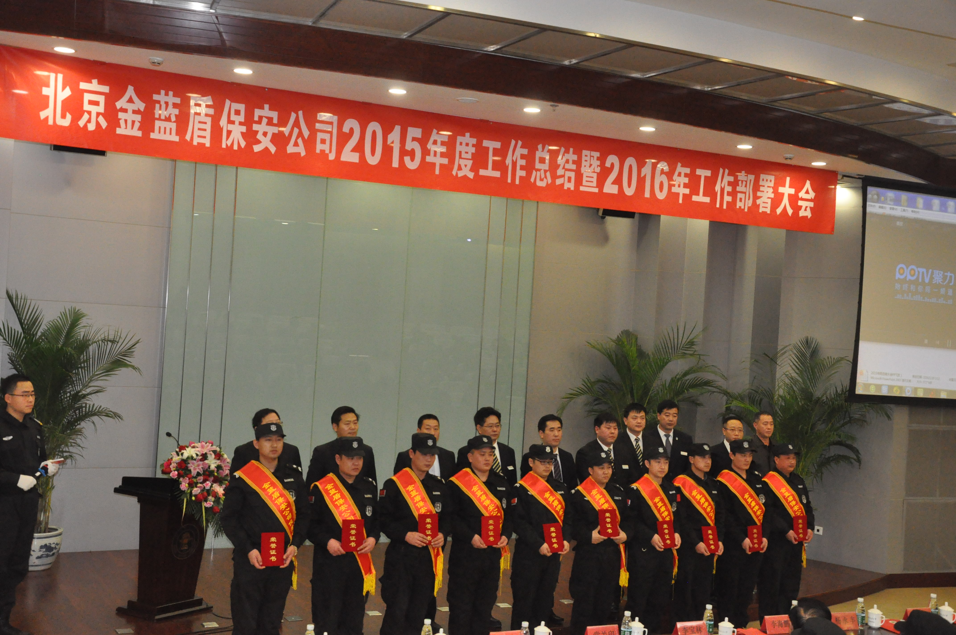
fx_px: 1194
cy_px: 318
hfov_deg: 43.7
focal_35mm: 45
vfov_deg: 29.8
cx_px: 478
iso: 3200
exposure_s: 1/60
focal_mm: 30
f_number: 5.6
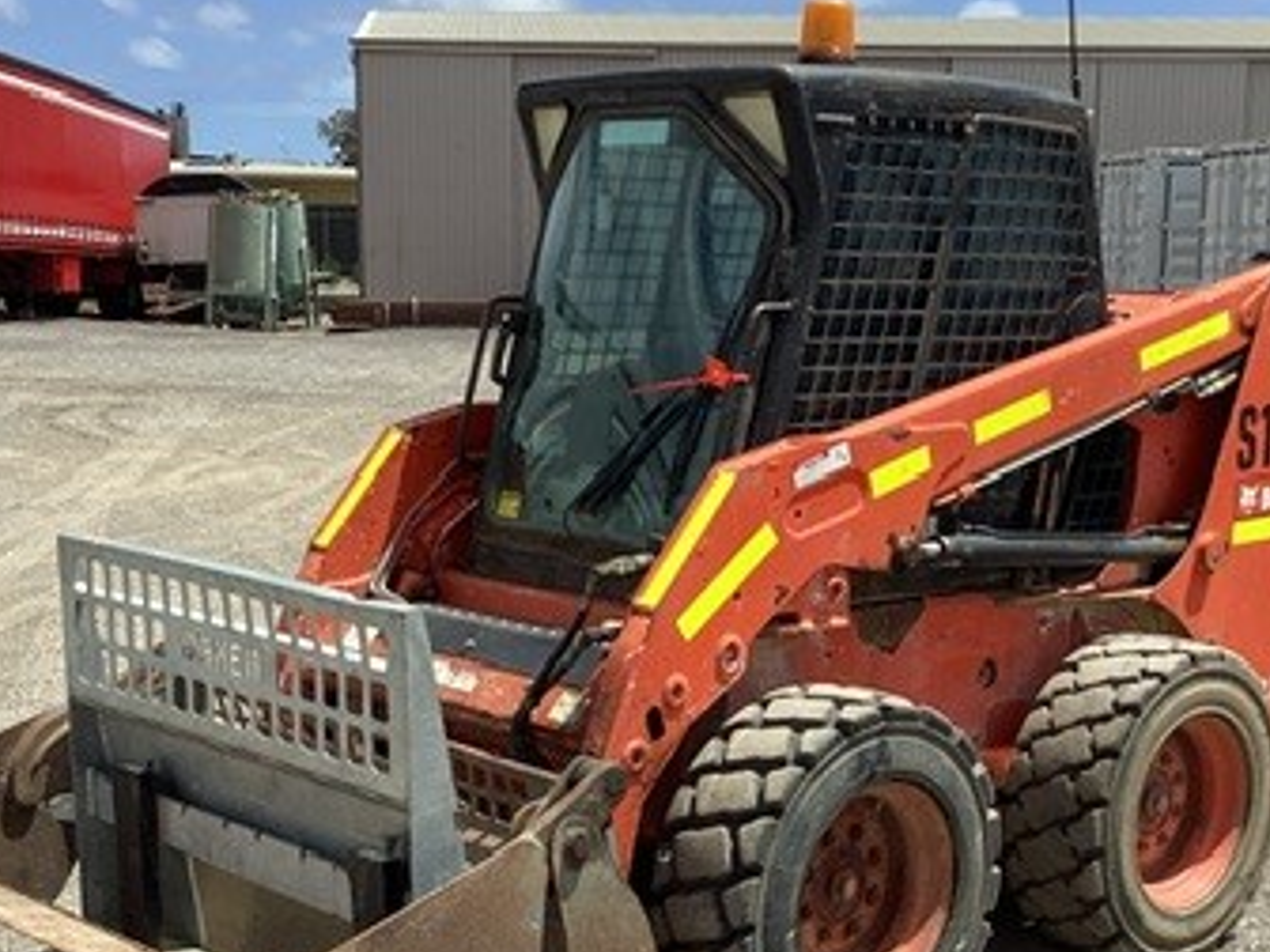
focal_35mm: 59
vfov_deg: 24.7
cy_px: 638
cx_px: 635
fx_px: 2165
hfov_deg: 32.7
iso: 25
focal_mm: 3.3
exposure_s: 1/1508
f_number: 2.4
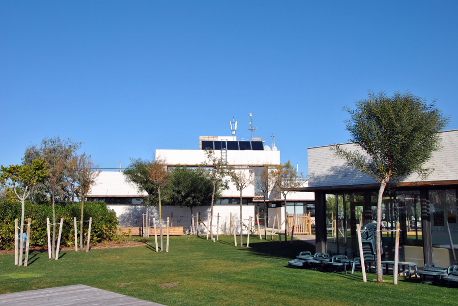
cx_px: 229
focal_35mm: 38
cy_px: 153
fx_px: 478
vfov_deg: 35.6
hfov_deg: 51.2
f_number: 9
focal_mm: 25
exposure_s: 1/320
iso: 100
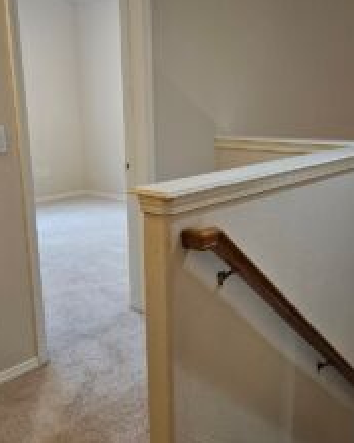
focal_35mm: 41
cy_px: 233
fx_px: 537
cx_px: 198
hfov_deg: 36.4
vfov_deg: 44.8
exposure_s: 1/120
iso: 400
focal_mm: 5.4
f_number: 1.8
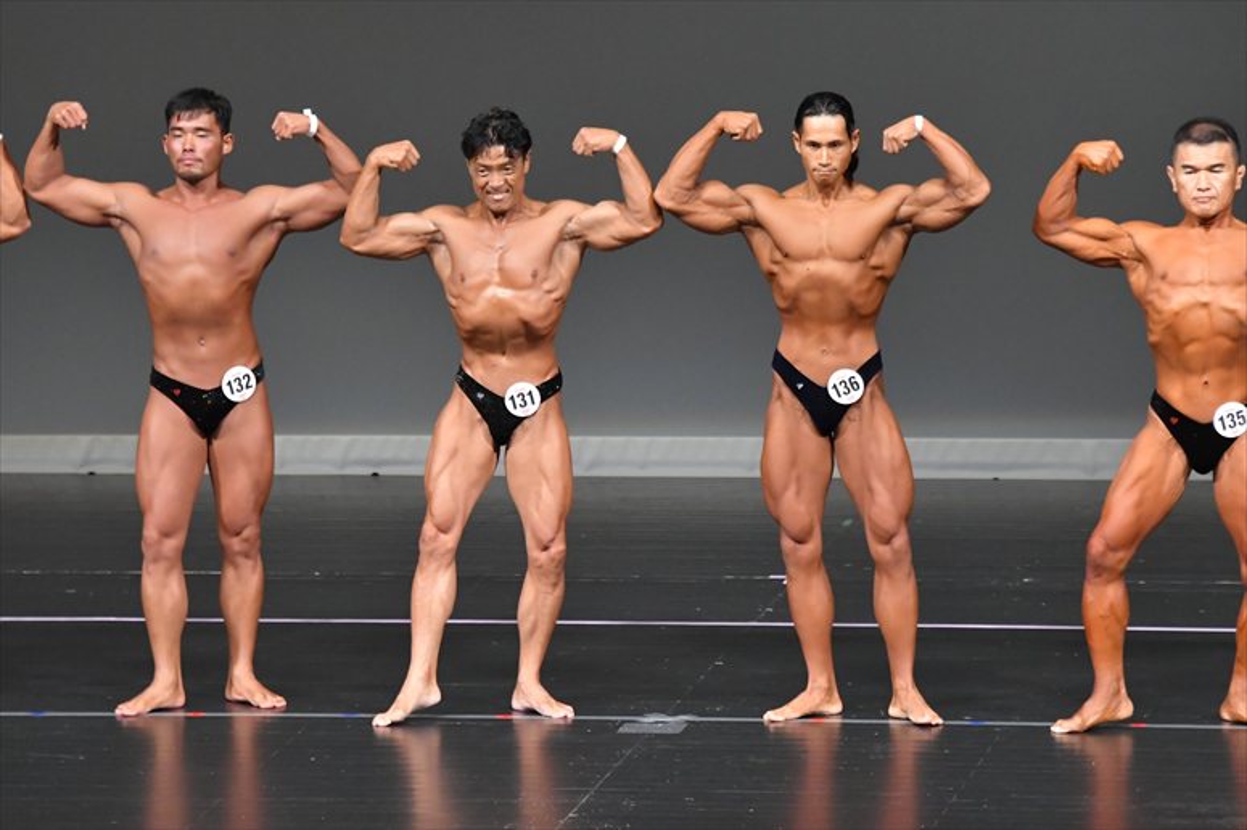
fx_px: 10387
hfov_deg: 6.9
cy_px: 415
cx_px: 624
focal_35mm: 300
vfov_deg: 4.6
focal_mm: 200
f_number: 5.6
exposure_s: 1/400
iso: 5000
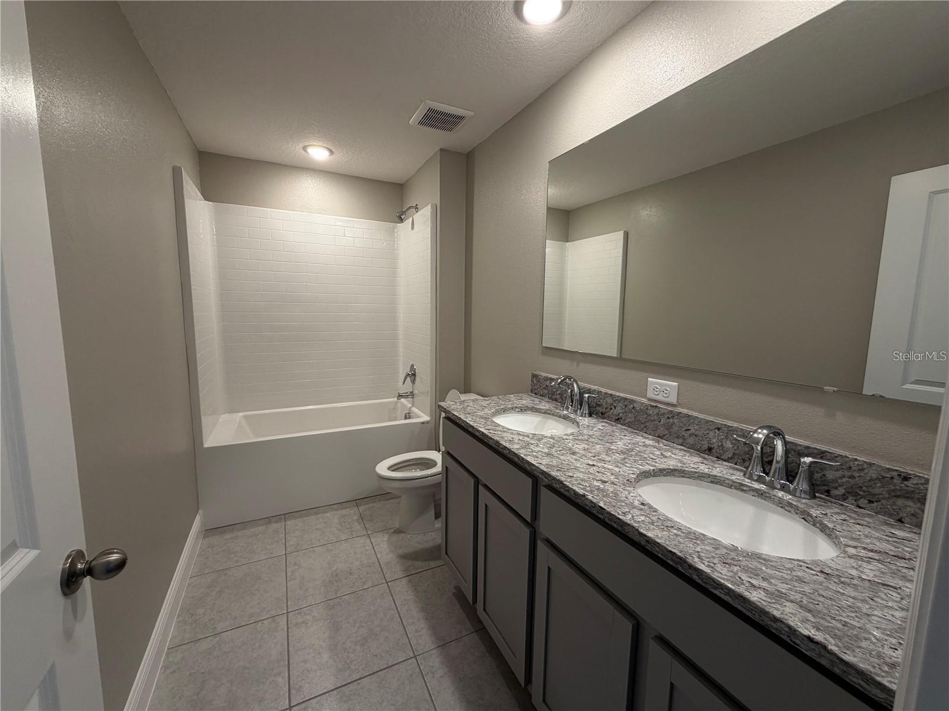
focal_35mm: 14
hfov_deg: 102.1
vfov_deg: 85.7
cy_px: 356
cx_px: 474
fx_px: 384
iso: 160
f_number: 2.2
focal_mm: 2.22
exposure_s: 1/120
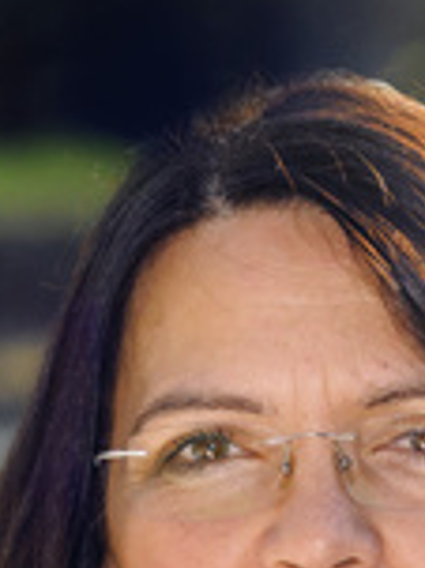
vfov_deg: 2.7
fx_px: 12065
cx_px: 387
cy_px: 515
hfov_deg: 2.0
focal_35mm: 736
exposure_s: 1/320
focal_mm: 180
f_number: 9
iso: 640
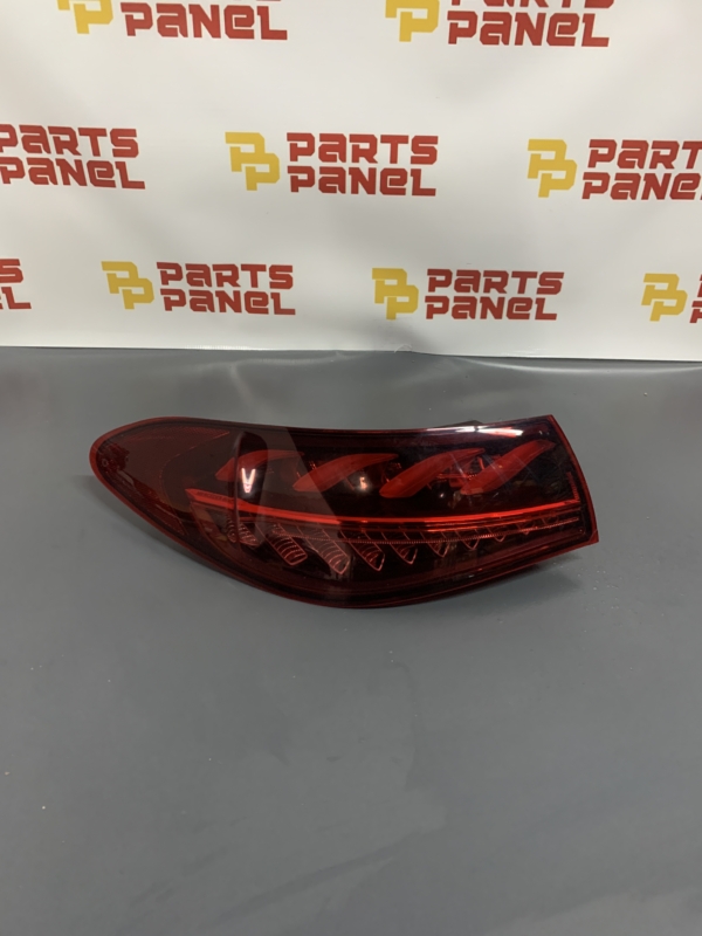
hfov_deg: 53.1
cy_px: 468
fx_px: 703
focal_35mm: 26
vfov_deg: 67.3
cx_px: 351
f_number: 1.8
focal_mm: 4.25
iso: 400
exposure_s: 1/40
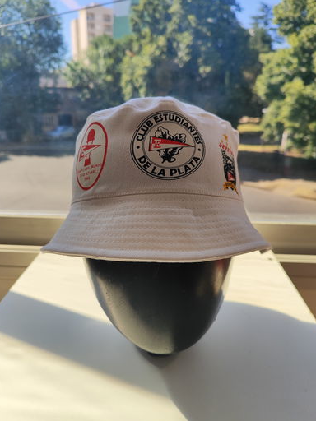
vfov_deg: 69.4
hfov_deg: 54.9
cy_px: 210
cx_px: 159
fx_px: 304
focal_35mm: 25
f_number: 1.89
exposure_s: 1/134
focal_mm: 5.89
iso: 50
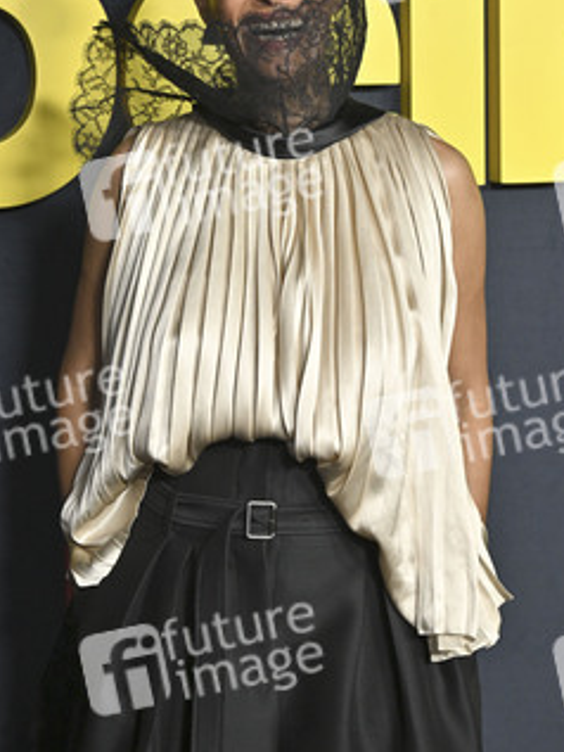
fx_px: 2236
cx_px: 270
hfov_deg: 14.4
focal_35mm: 103
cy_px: 304
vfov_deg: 19.1
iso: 2500
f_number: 5.6
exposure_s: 1/320
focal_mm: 85
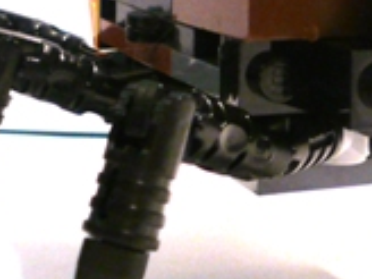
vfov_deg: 12.7
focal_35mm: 109
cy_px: -175
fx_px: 1171
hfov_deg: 17.9
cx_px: 299
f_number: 2.8
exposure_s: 1/40
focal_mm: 4.6
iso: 100
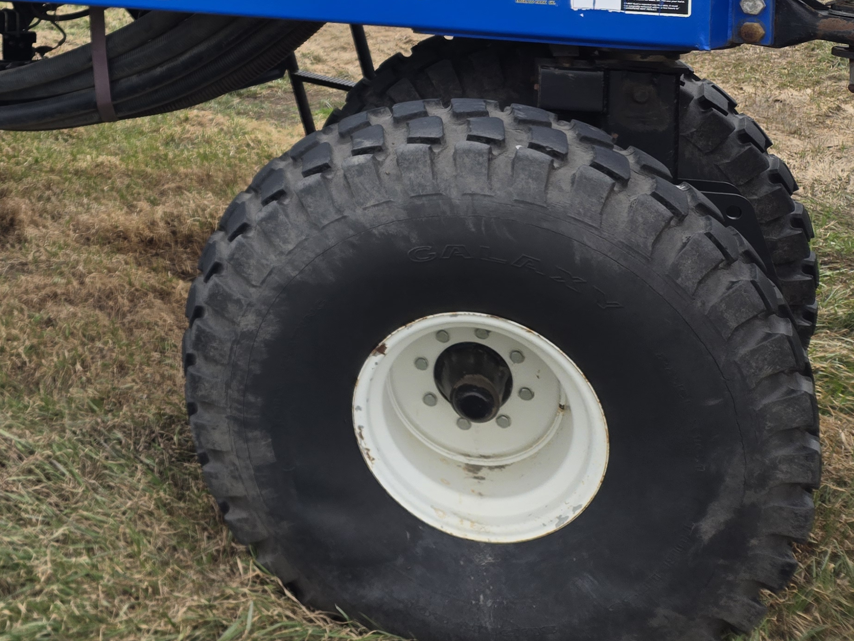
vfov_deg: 27.2
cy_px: -27
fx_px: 1234
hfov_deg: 34.0
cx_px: -45
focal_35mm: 50
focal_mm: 5.4
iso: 25
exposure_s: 1/1027
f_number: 1.8
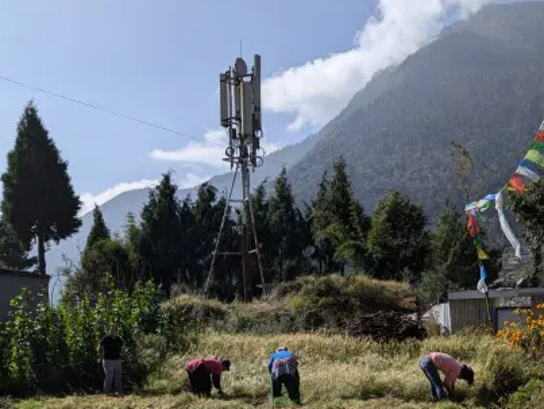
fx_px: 598
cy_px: 346
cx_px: 251
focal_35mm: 38
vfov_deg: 36.1
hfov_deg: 48.9
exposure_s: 1/3534
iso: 44
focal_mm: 6.81
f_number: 1.85
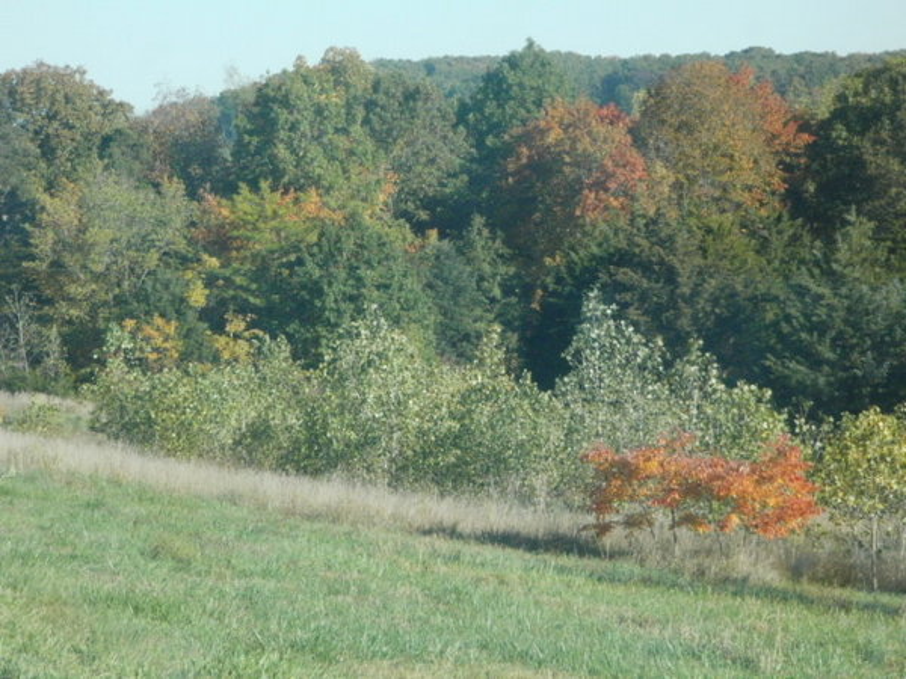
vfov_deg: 10.0
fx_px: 3900
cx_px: 453
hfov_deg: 13.3
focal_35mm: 149
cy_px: 340
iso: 400
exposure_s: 1/320
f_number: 8.6
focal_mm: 26
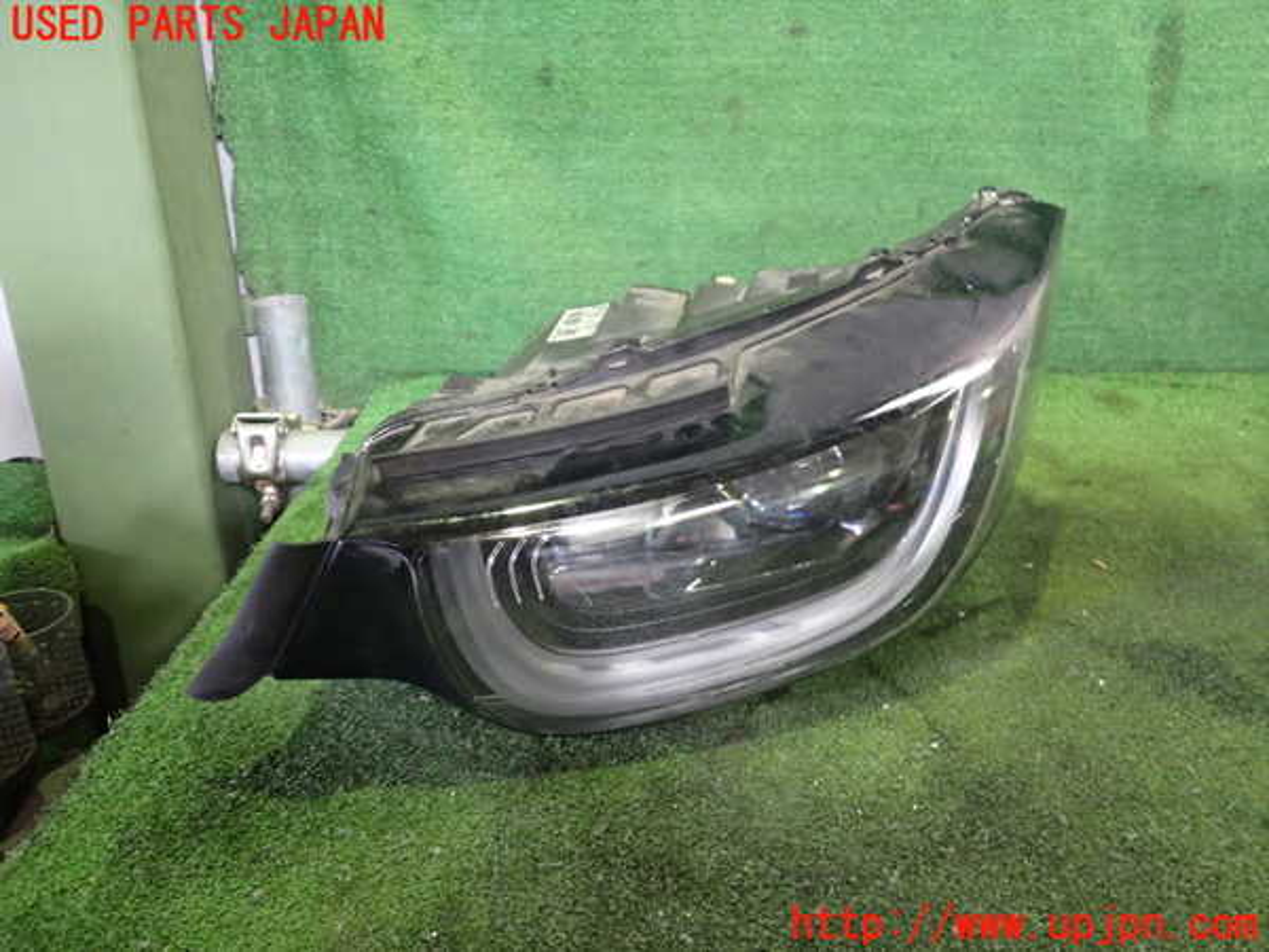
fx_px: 1100
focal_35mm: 30
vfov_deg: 46.8
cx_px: 634
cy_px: 476
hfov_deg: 60.0
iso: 800
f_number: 2.3
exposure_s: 1/30
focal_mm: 5.4
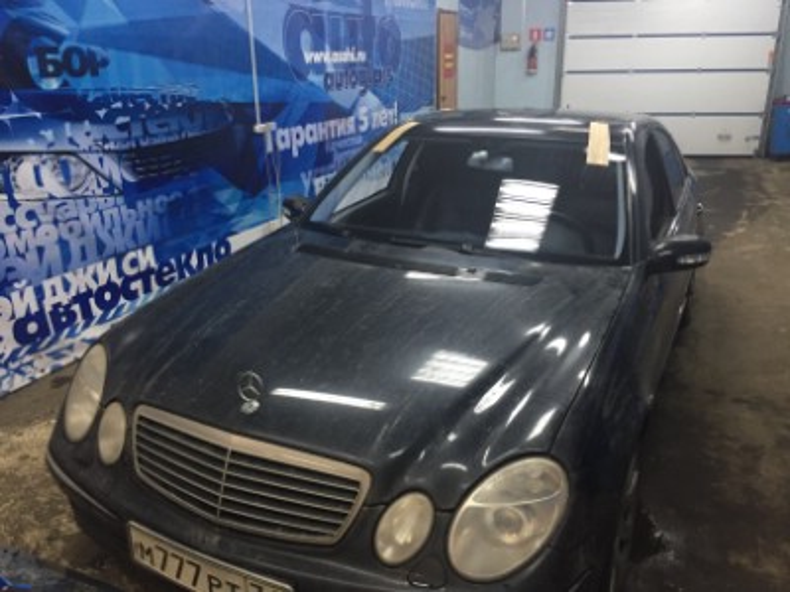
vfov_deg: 48.2
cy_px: 296
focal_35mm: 29
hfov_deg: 61.7
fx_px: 662
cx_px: 395
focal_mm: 4.15
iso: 200
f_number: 2.2
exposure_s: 1/33
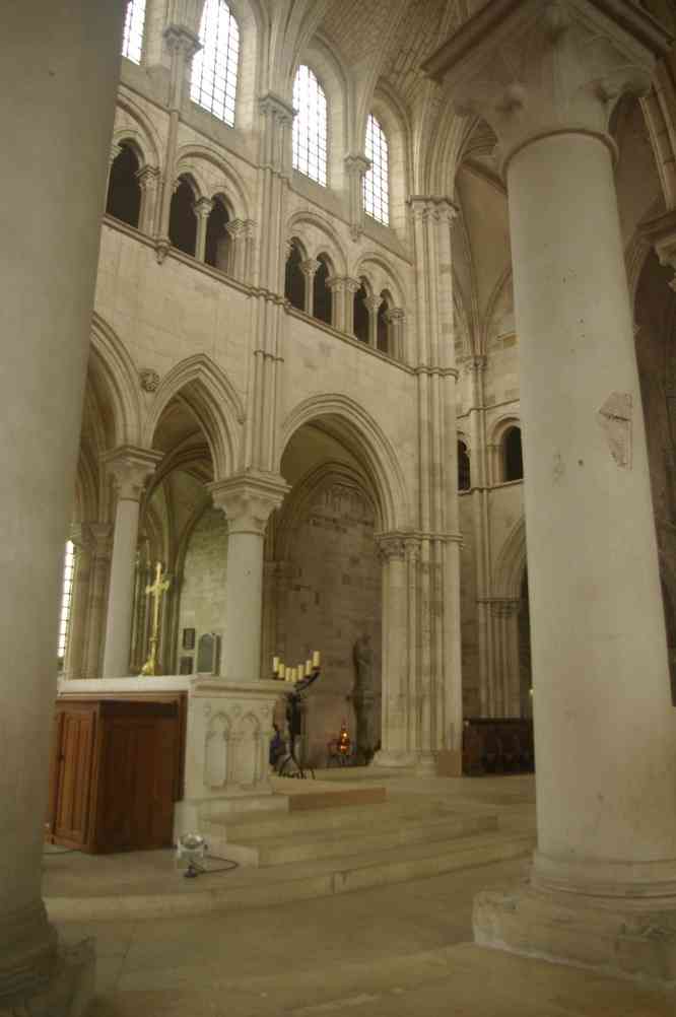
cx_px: 338
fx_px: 762
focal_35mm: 27
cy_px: 508
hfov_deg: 47.8
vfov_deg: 67.4
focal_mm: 18
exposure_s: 1/20
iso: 800
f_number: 3.5
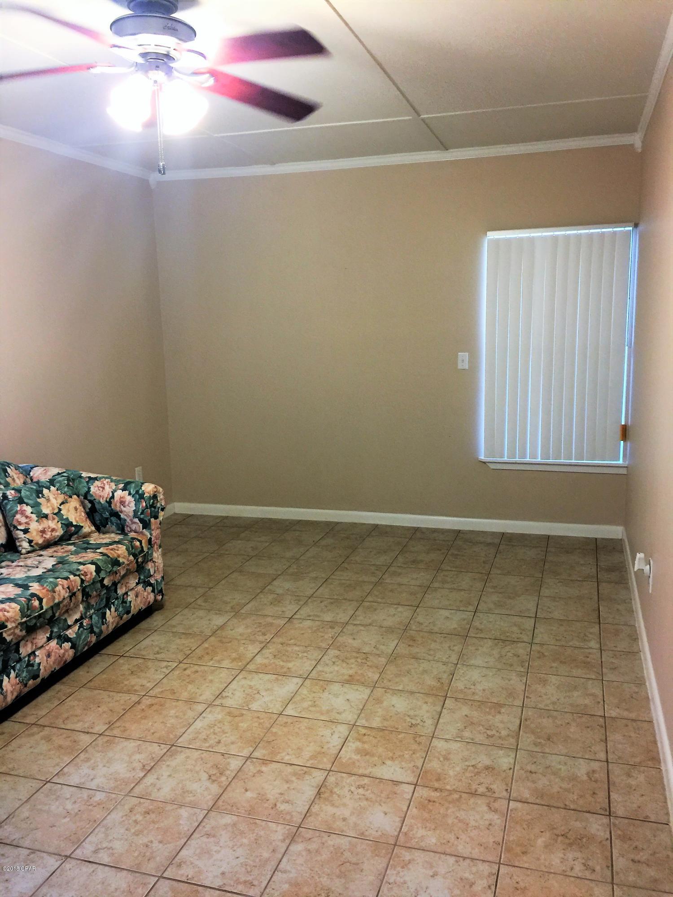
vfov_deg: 61.7
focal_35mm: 29
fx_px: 752
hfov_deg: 48.2
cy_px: 448
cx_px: 336
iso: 64
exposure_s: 1/15
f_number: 2.2
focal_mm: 4.15
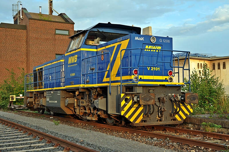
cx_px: 114
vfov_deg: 29.8
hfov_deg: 43.7
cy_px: 76
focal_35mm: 45
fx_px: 286
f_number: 8
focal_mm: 30
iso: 200
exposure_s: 1/60
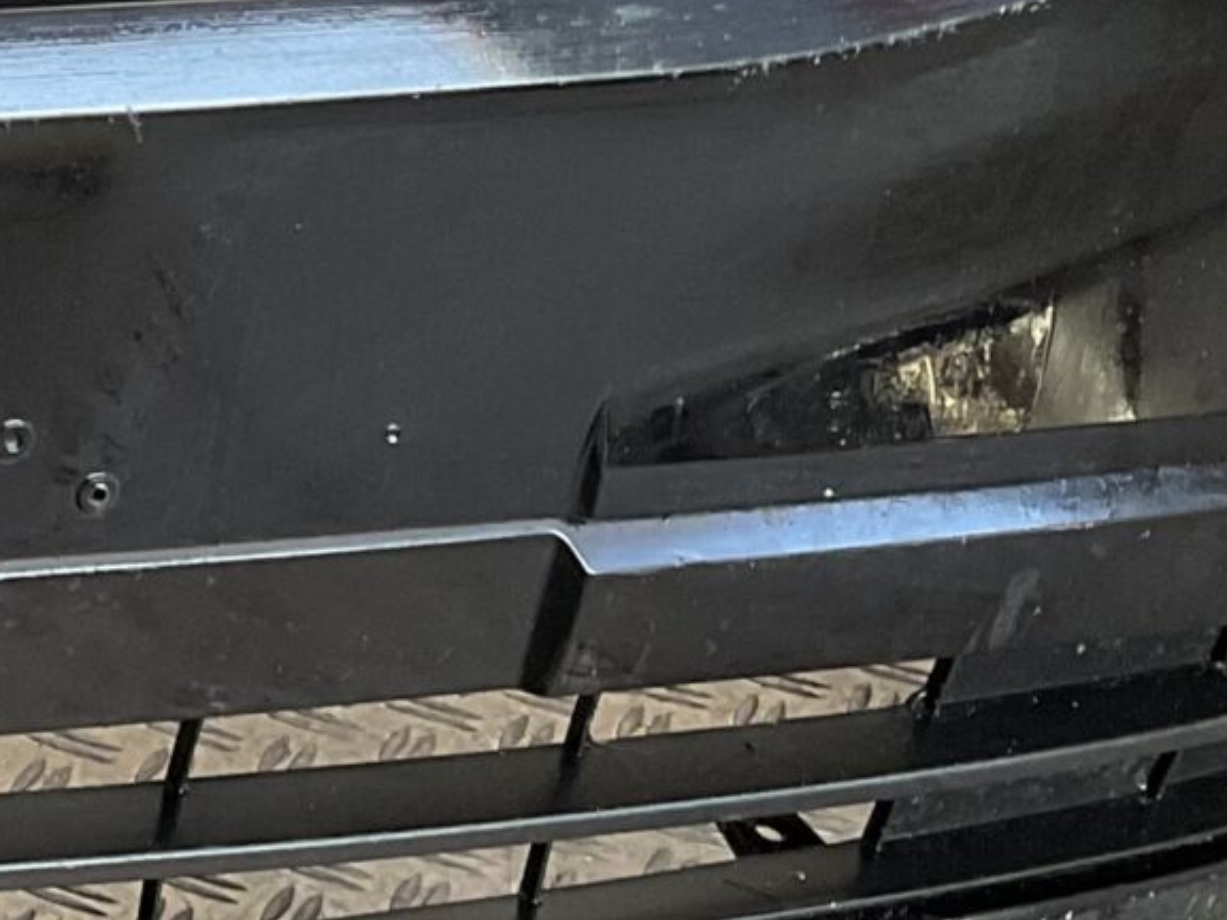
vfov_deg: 11.3
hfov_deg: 14.0
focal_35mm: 129
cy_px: -66
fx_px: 4573
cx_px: -775
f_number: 1.8
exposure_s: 1/60
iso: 80
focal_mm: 3
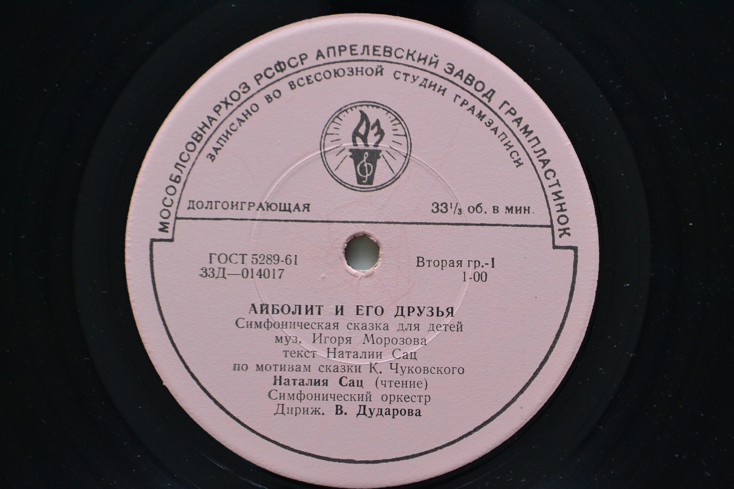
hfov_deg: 27.0
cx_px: 367
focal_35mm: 75
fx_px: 1529
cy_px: 244
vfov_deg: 18.2
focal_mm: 50
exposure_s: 1/160
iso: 1600
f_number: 7.1
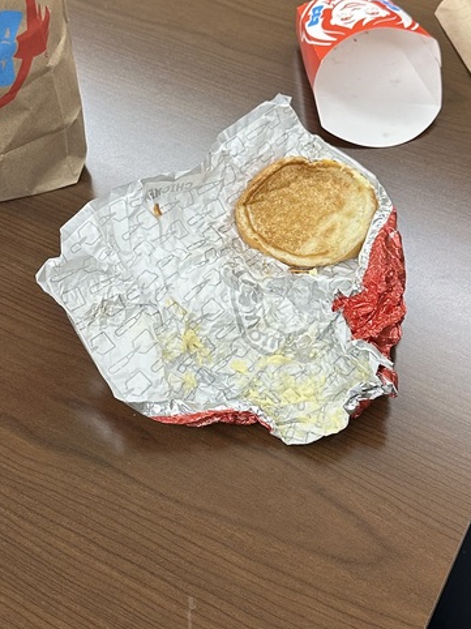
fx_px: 926
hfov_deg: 28.5
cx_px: 222
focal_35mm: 51
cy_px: 273
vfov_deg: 37.4
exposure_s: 1/65
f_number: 1.78
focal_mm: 6.86
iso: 250
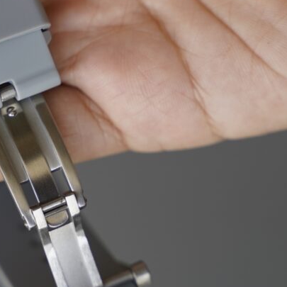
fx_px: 1773
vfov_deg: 9.3
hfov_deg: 9.2
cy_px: 126
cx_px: 63
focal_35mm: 189
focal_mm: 75
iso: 100
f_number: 4
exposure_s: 1/80
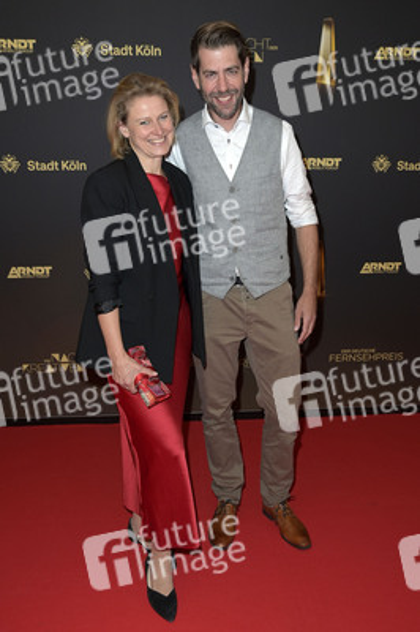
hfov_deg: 43.5
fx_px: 526
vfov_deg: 62.0
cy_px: 316
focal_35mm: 30
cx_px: 210
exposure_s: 1/250
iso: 1250
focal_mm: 30
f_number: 5
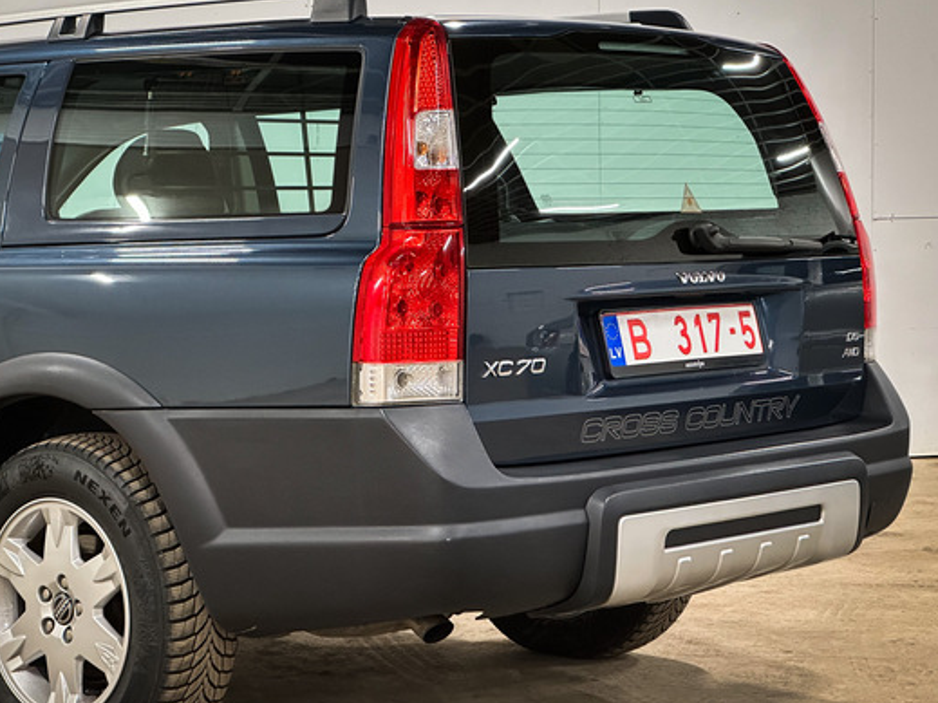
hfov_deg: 22.0
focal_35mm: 89
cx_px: 416
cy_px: 369
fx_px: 2411
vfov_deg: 16.6
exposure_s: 1/35
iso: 640
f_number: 2.8
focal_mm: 9
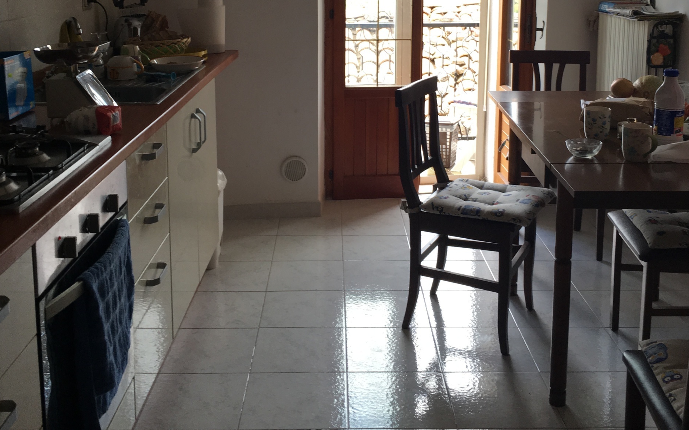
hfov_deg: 47.2
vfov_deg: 29.7
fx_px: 789
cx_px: 344
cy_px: 76
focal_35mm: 42
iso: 40
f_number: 2.2
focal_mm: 4.15
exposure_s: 1/100
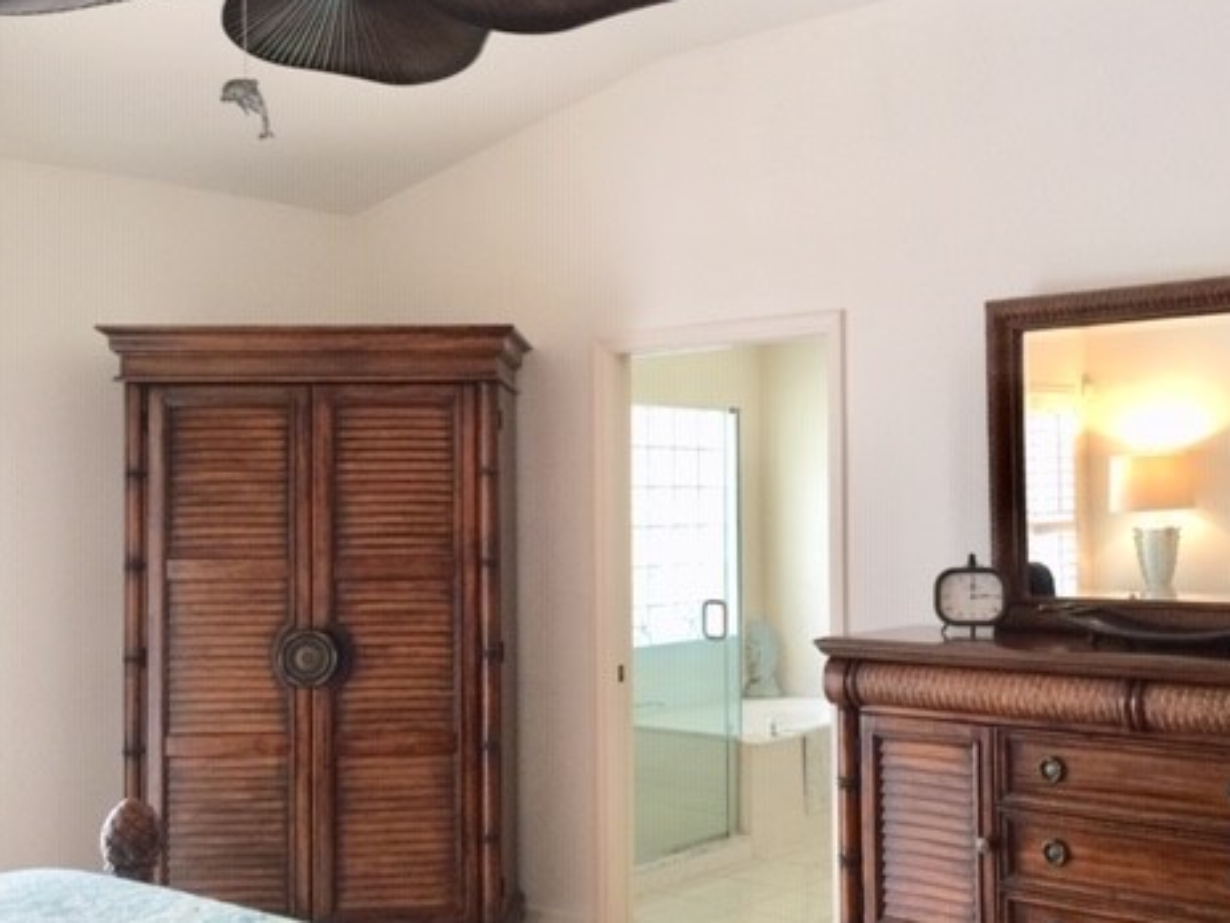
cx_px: 708
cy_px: 477
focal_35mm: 40
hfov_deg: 46.6
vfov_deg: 36.0
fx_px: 1421
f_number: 2.2
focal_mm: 4.15
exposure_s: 1/15
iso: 64
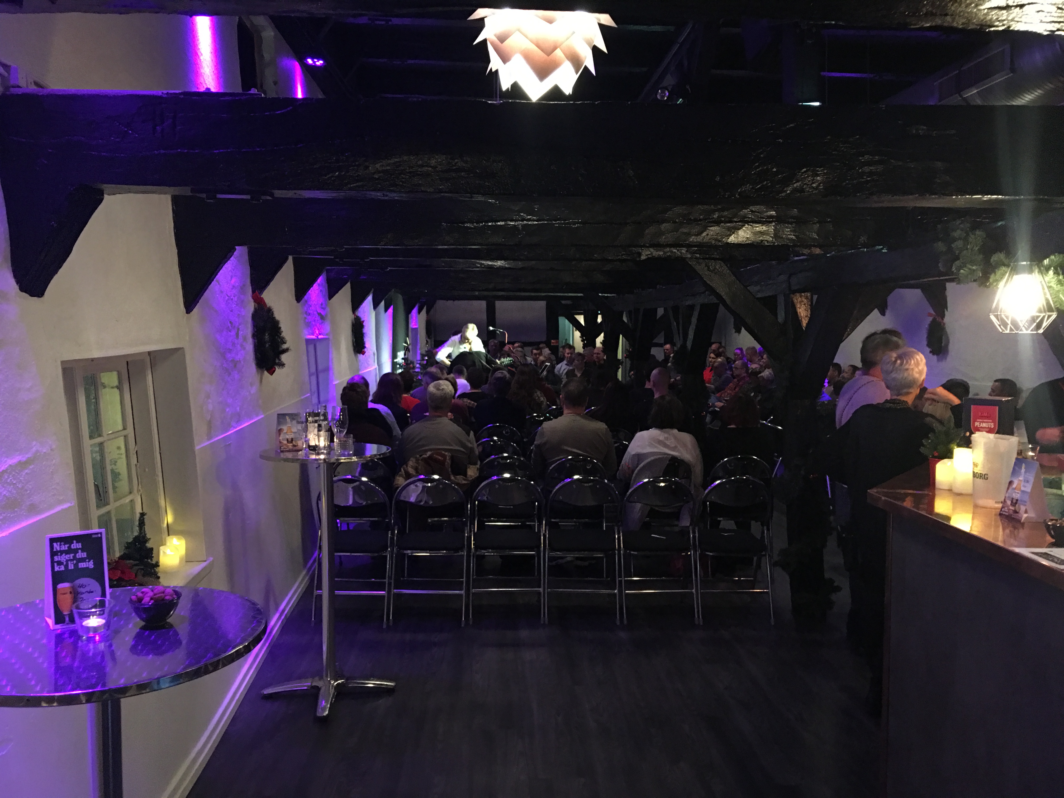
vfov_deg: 48.2
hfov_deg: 61.7
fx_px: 891
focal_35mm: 29
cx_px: 532
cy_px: 399
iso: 100
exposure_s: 1/4
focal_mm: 4.15
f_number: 2.2
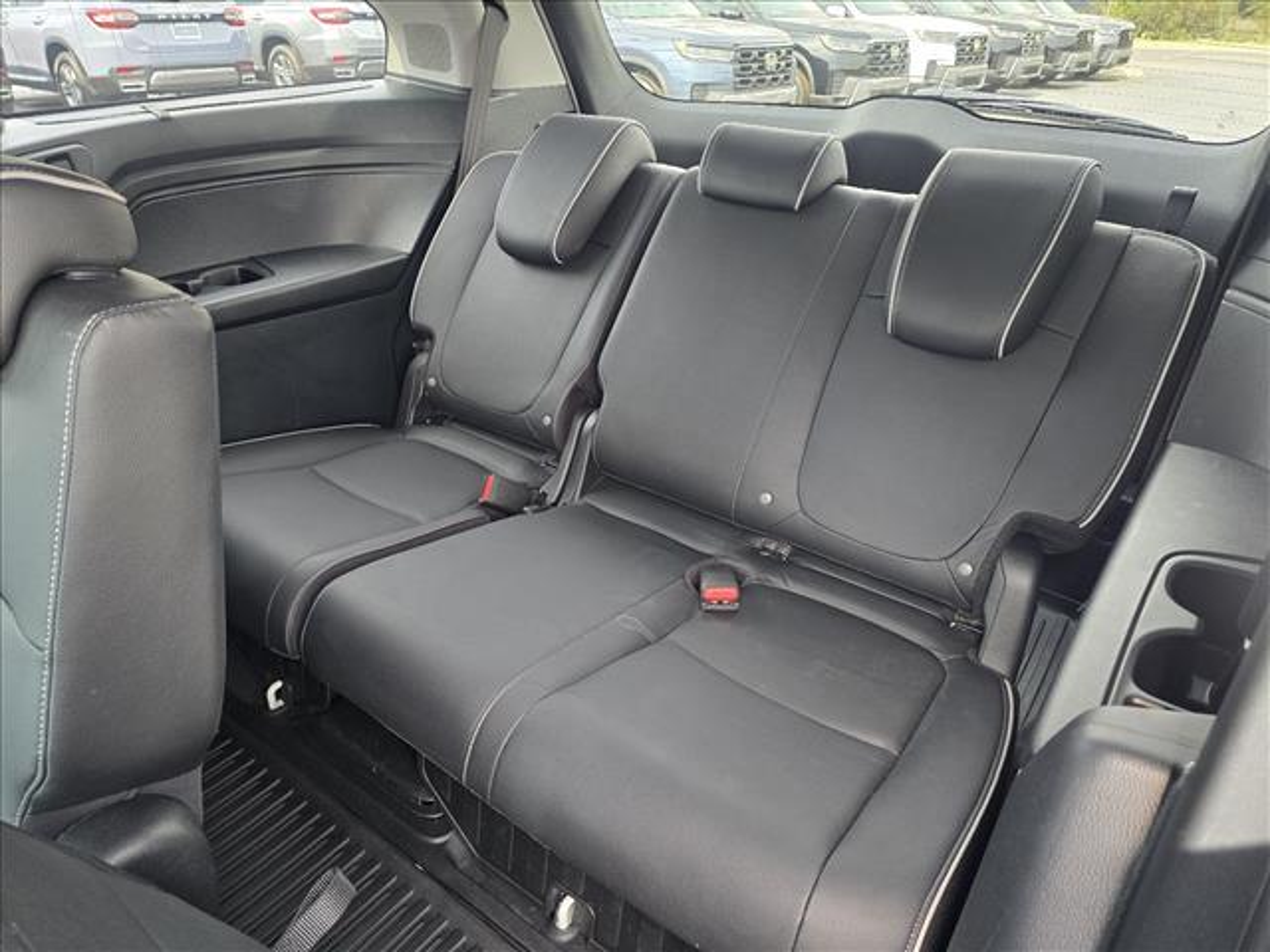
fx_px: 844
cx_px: 635
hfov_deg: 73.9
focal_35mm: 23
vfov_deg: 58.9
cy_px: 476
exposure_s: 1/120
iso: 250
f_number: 1.7
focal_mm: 6.3
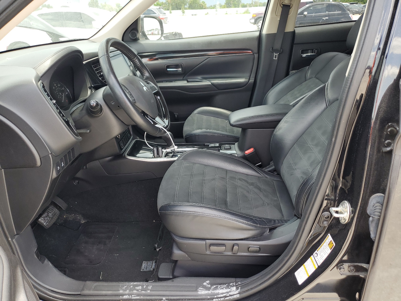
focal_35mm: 26
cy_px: 150
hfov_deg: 67.3
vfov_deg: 53.1
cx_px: 200
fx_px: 301
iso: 50
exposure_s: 1/192
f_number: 1.5
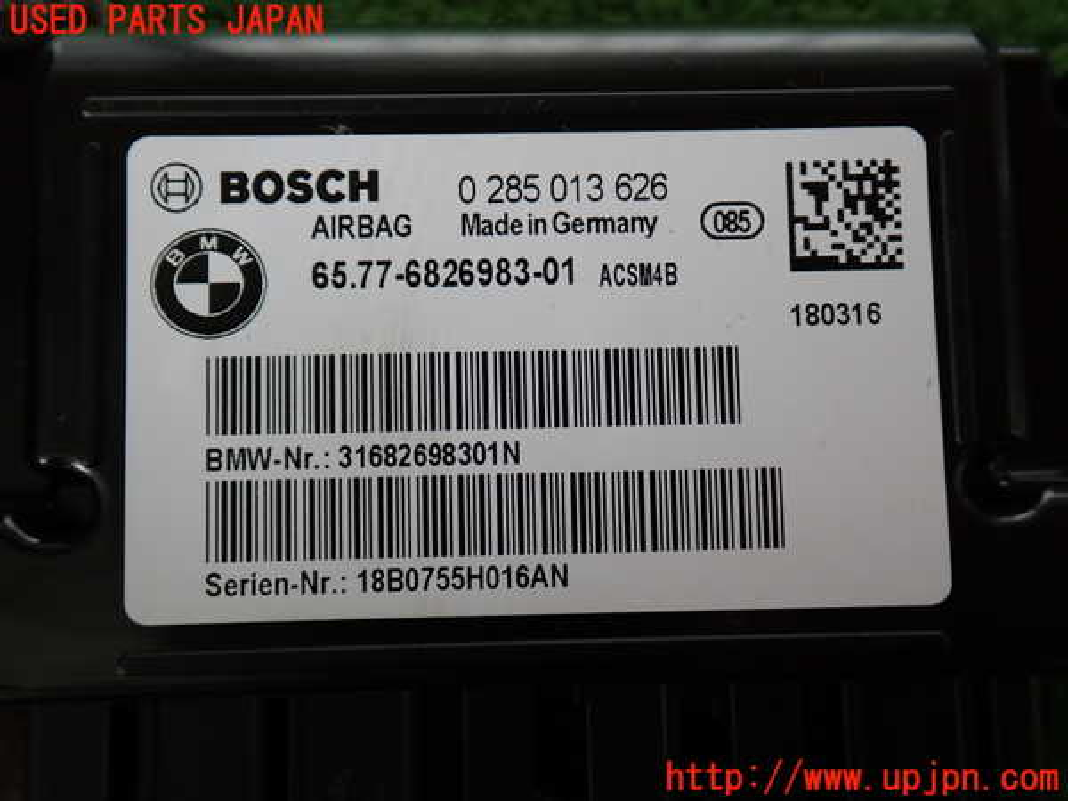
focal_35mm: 36
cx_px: 534
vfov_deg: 39.7
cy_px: 400
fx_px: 1111
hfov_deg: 51.4
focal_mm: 6.37
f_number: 2.5
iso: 200
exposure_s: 1/50
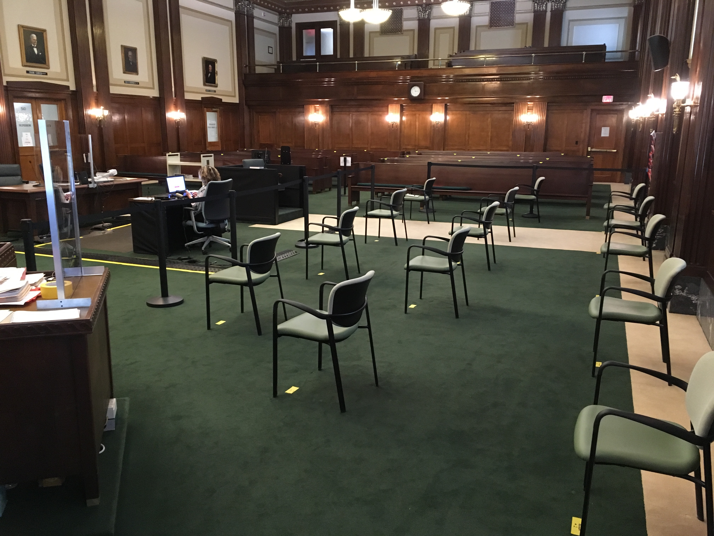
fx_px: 598
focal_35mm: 29
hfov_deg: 61.7
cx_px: 357
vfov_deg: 48.2
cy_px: 268
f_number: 2.2
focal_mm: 4.15
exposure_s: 1/15
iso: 200
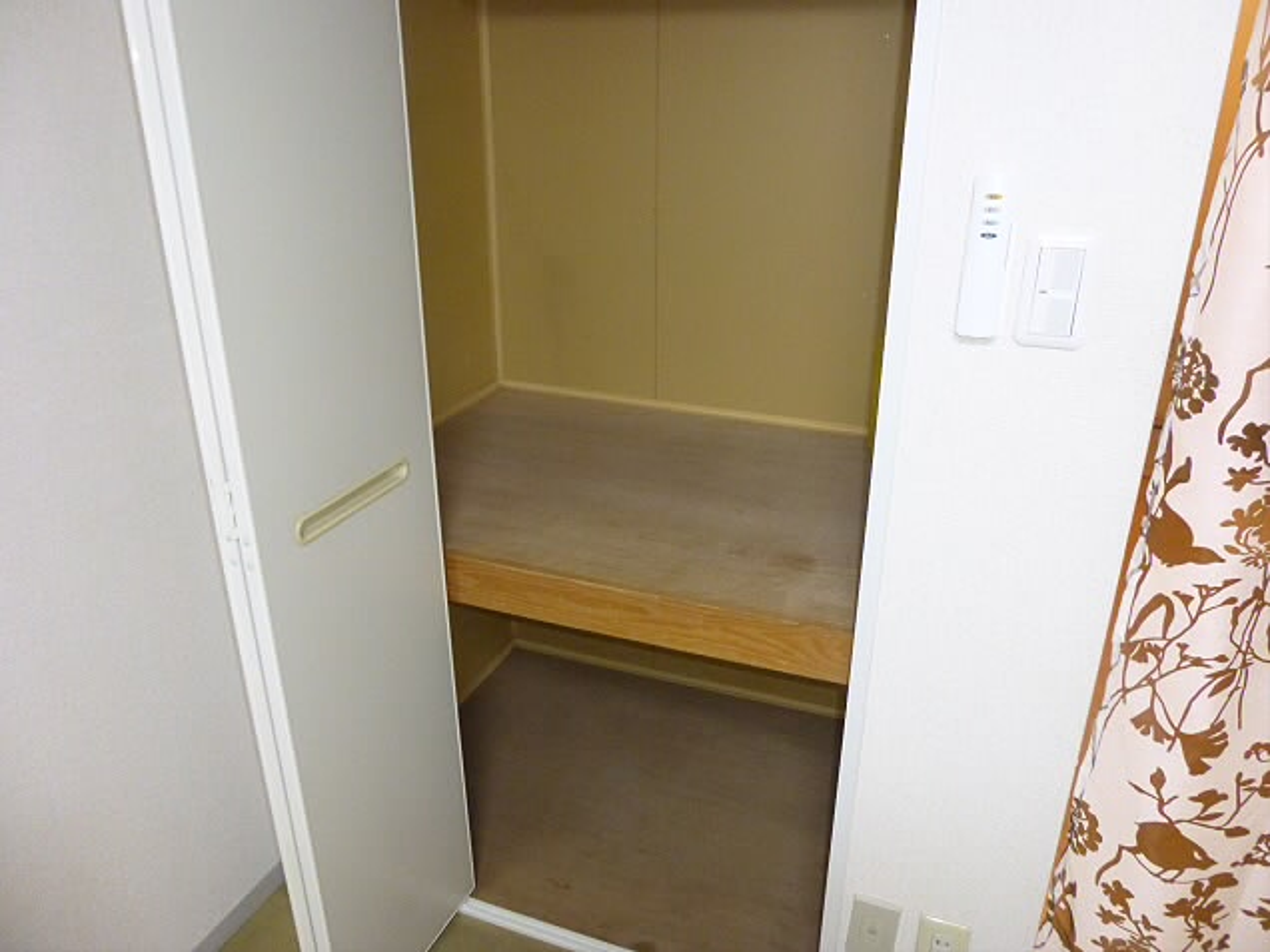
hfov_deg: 69.4
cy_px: 476
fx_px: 917
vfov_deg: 54.9
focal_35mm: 25
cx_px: 635
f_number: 3.1
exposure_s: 1/60
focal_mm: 4.5
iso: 800
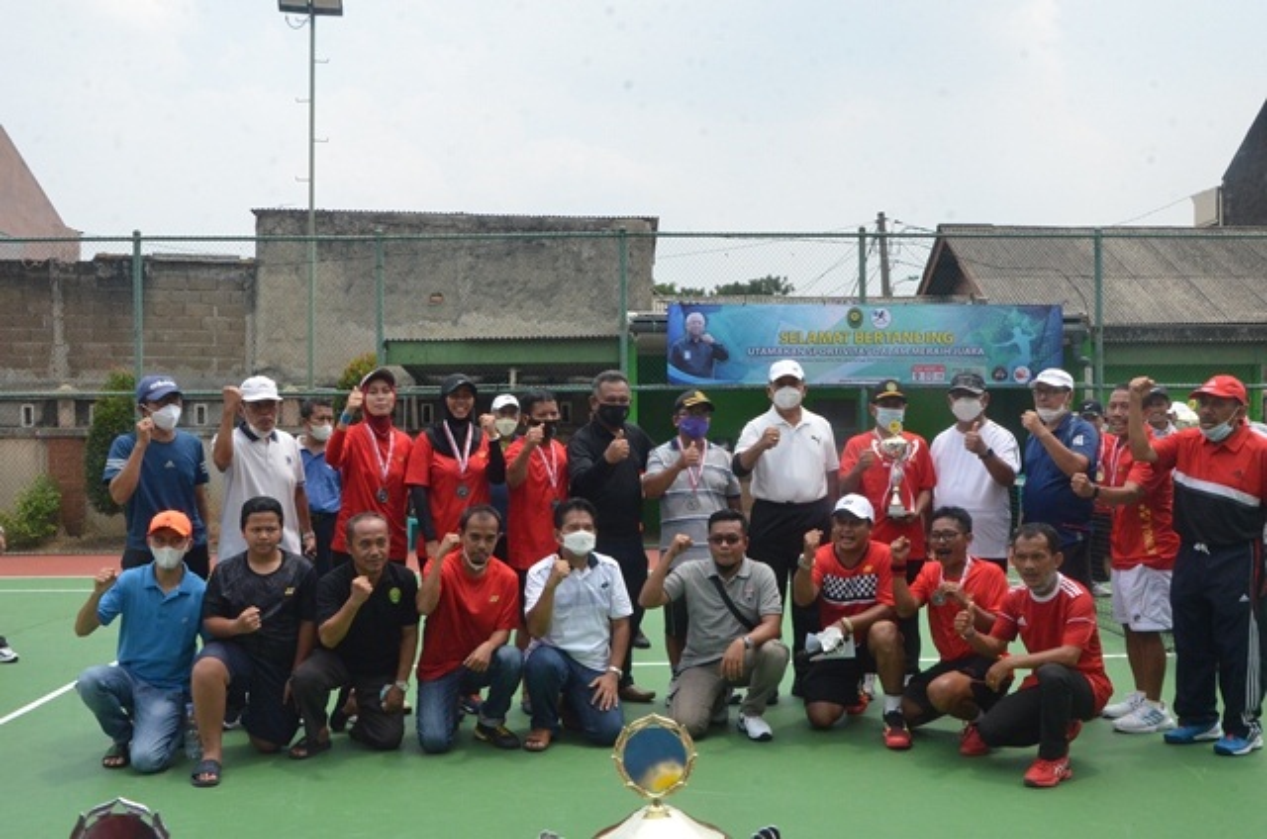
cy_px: 420
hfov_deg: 53.2
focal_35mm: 36
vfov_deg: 36.7
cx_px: 634
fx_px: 1264
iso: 2000
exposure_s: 1/800
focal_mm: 24
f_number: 14
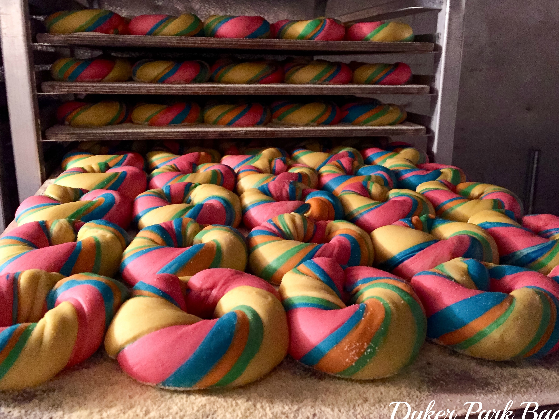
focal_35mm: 32
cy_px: 202
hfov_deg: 56.8
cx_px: 292
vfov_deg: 44.2
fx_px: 517
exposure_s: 1/15
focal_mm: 4.15
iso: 400
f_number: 2.2
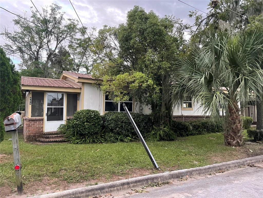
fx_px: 198
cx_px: 132
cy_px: 99
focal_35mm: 26
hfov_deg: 67.3
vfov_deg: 53.1
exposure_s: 1/60
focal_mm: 4.2
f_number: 1.6
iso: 400
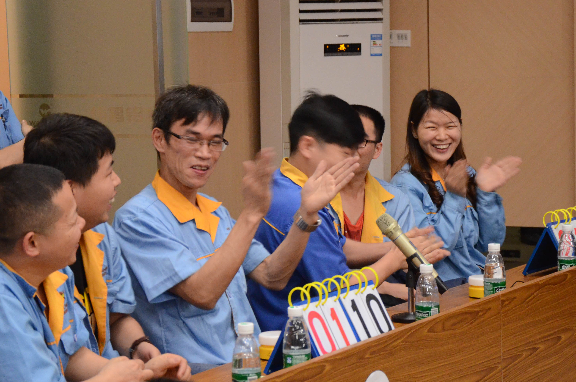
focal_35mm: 113
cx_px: 314
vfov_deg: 12.1
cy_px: 162
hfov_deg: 18.1
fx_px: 1804
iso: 2200
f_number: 4.8
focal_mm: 48
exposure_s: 1/30
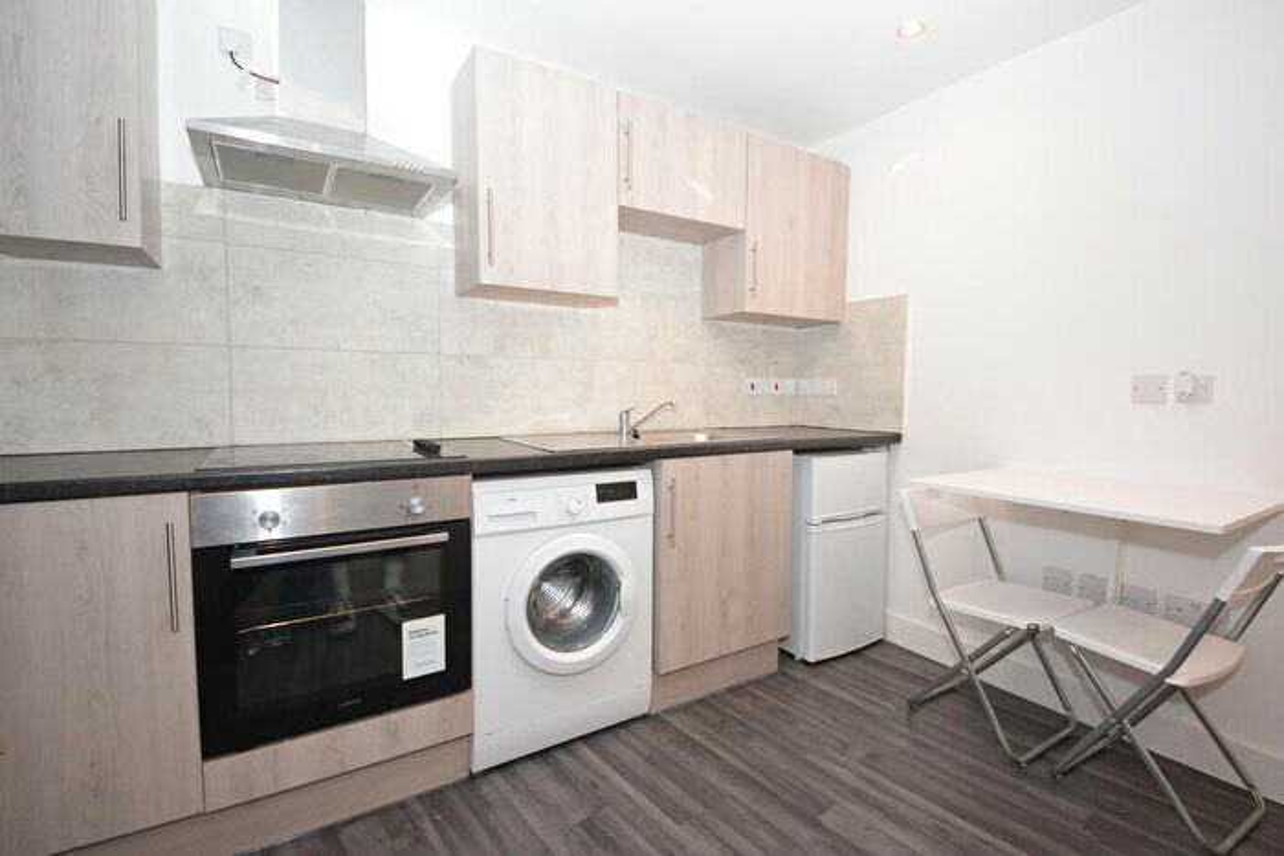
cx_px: 642
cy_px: 428
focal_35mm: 16
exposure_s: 1/60
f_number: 4.8
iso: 900
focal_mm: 10.5
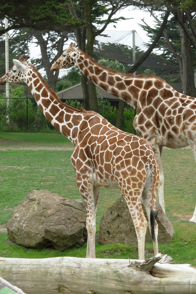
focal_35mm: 109
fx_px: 890
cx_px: 105
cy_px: 146
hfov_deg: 12.6
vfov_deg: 18.8
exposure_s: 1/192
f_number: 4
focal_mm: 17.2
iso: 50
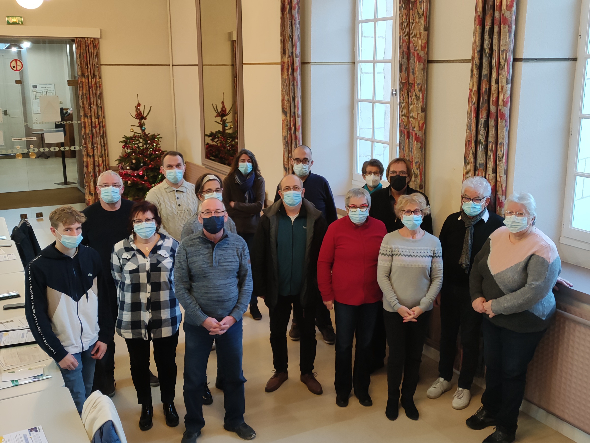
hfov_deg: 69.4
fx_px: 426
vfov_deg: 54.9
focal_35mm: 25
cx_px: 295
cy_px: 222
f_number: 1.89
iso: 377
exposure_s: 1/50
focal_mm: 5.43
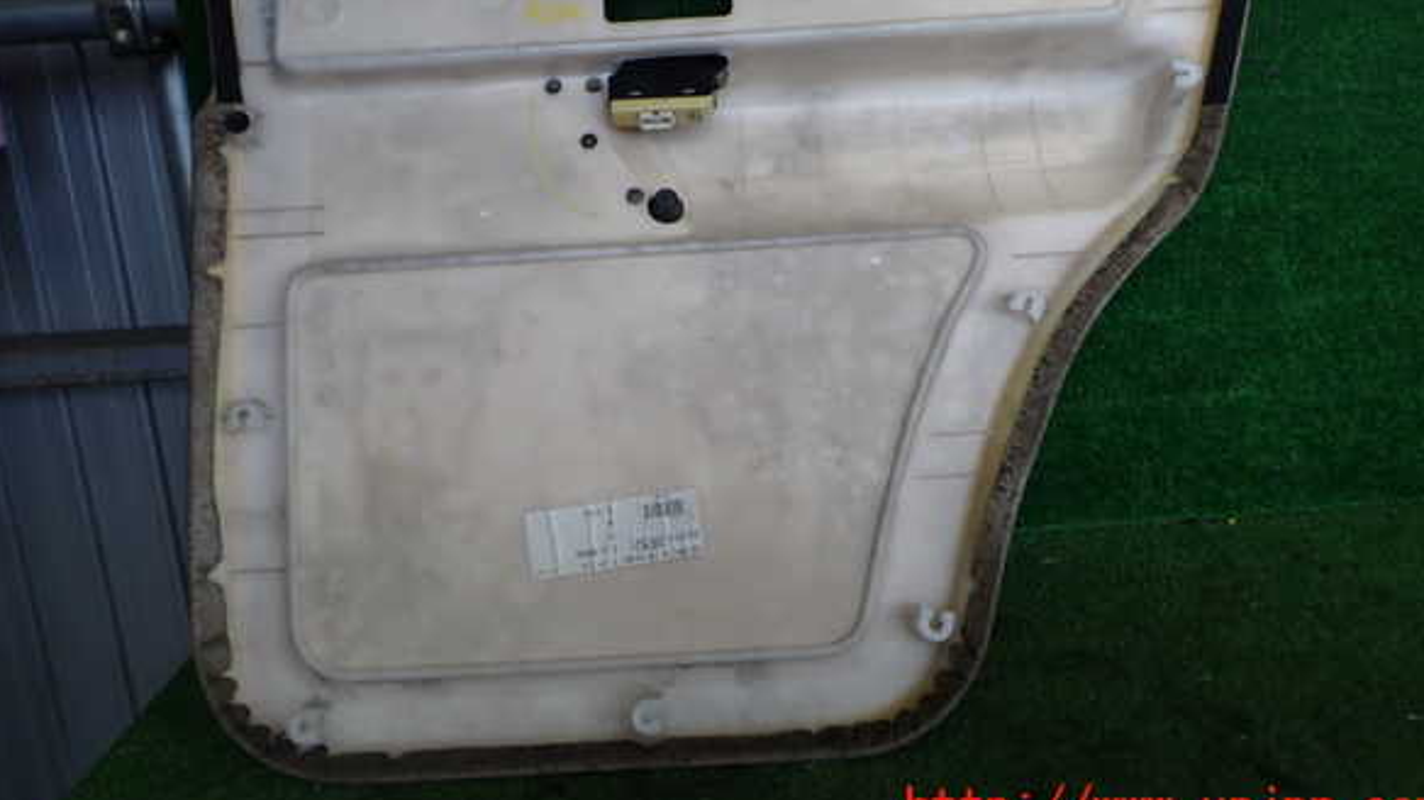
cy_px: 293
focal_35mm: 28
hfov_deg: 67.9
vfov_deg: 41.1
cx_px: 724
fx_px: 1057
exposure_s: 1/125
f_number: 2.8
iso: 100
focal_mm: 4.5
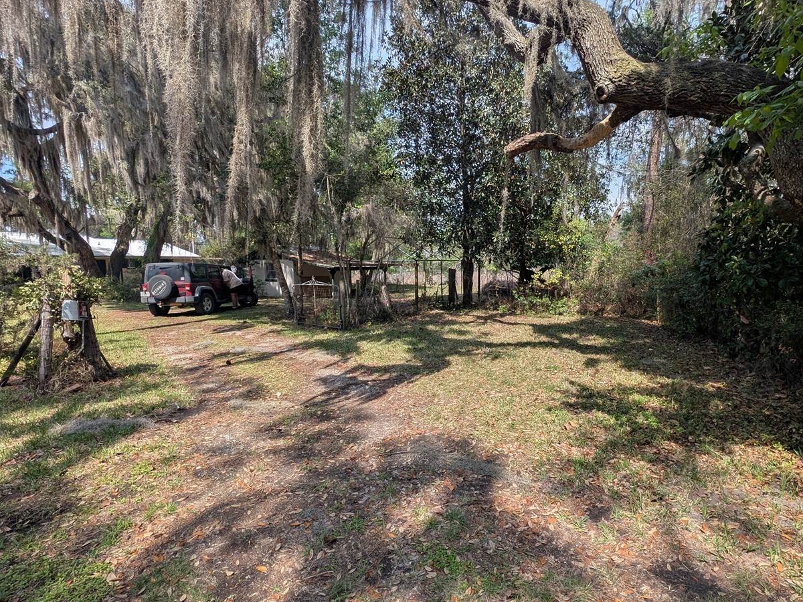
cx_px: 451
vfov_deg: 78.1
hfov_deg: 94.0
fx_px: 371
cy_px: 312
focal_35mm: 16
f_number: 1.95
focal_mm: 2.23
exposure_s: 1/952
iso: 39
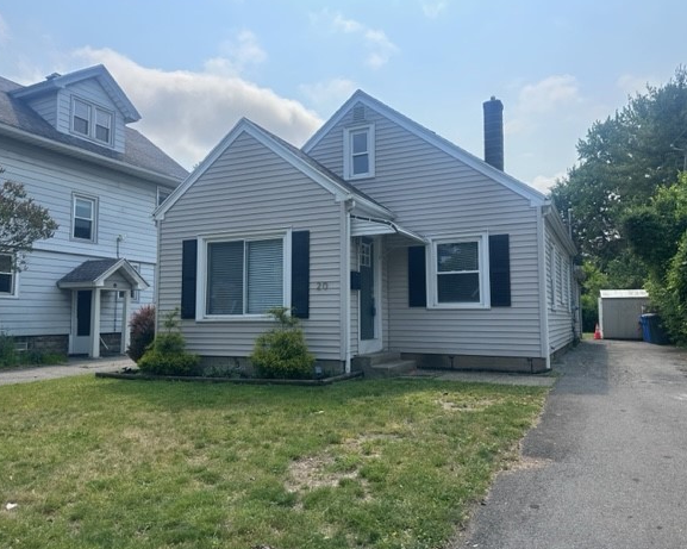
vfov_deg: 54.9
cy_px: 272
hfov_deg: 66.1
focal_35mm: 26
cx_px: 346
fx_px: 528
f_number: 1.78
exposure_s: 1/5848
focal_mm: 6.86
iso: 80
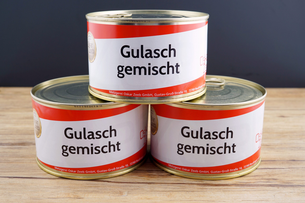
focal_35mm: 45
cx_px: 152
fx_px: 381
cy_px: 102
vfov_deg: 29.9
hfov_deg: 43.6
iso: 100
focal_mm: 30
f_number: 8
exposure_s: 1/10
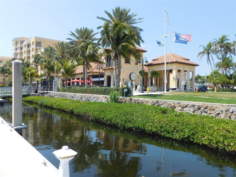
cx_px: 118
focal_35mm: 28
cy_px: 88
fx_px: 191
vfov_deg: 49.7
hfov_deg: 63.4
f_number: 3.2
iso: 125
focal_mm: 4.9
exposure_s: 1/1000
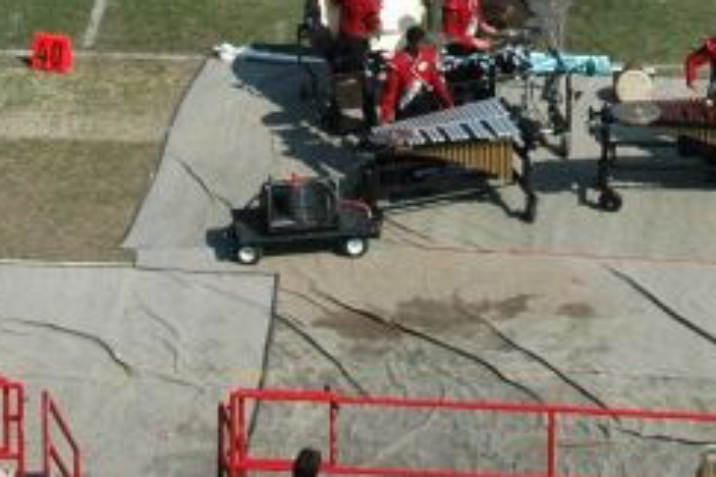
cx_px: 595
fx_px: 4017
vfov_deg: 6.6
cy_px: -427
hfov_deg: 10.2
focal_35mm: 202
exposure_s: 1/320
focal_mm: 32
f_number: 10
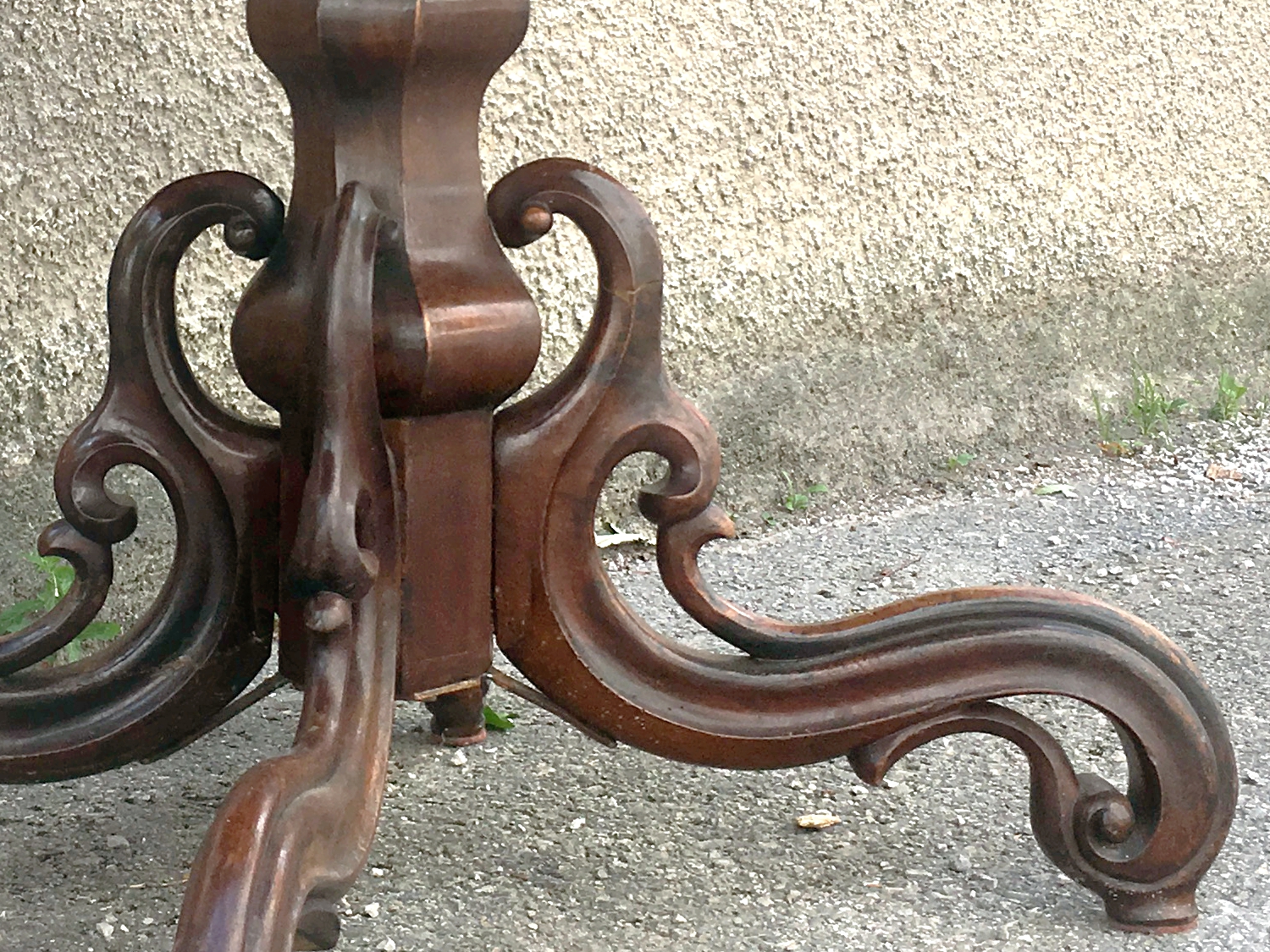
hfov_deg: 61.7
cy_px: 476
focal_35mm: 29
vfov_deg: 48.2
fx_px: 1064
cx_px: 635
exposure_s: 1/565
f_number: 2.2
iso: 25
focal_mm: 4.15
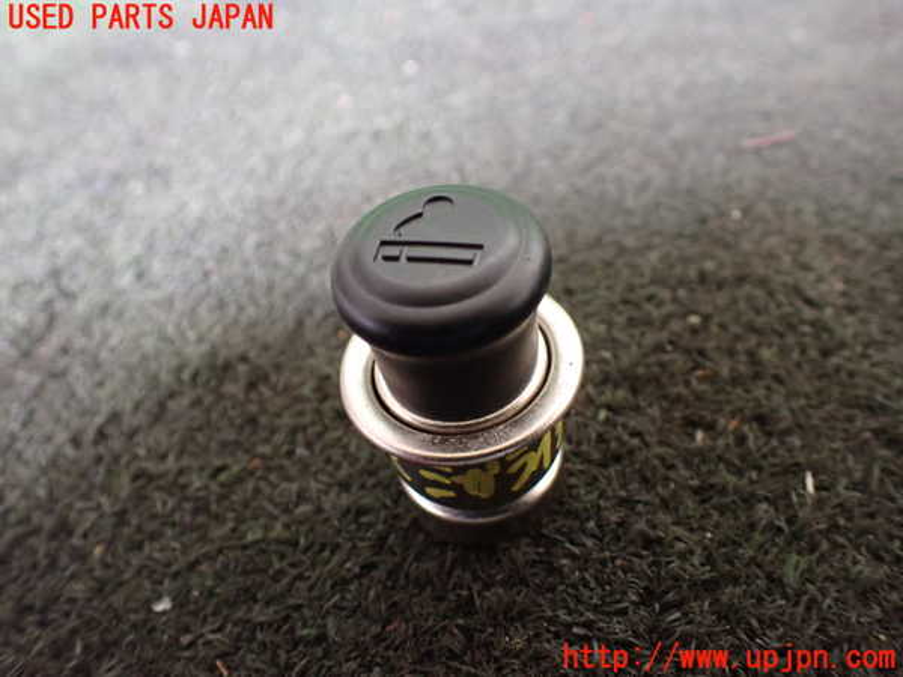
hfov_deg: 60.0
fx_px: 783
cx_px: 452
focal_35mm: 30
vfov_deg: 46.8
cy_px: 338
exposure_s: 1/50
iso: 800
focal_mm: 5.4
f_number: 2.3
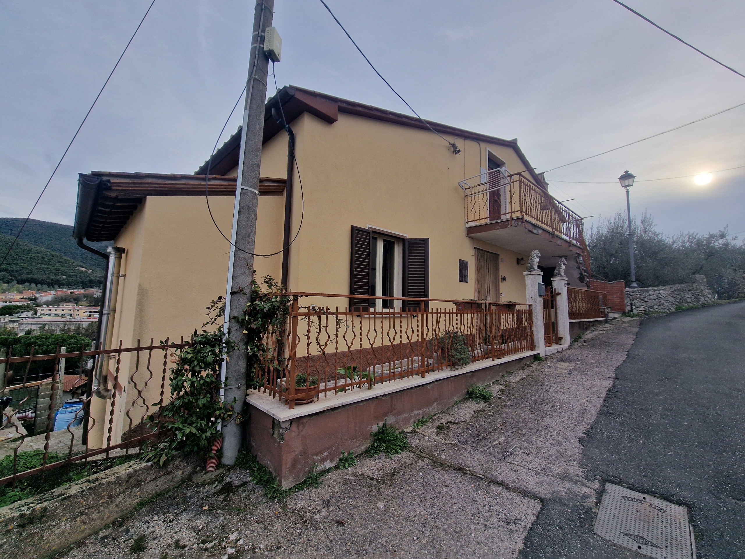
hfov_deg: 106.2
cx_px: 372
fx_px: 280
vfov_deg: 89.9
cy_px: 280
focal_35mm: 13
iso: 50
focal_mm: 2.2
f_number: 2.2
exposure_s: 1/1316
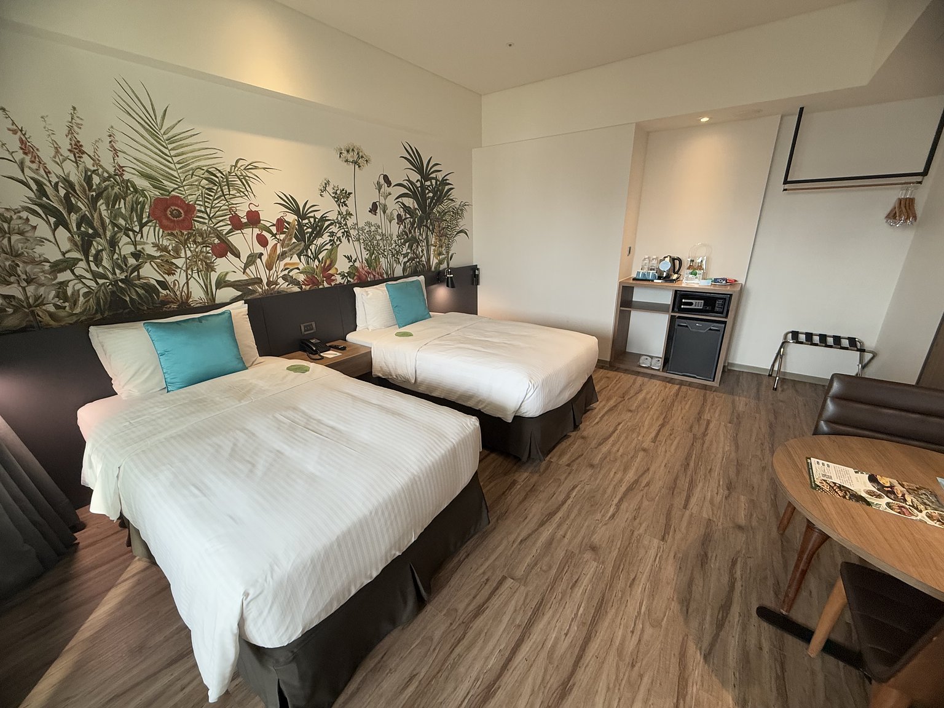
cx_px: 472
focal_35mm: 14
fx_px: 382
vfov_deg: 85.7
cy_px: 354
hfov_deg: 102.1
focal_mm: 2.22
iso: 200
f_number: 2.2
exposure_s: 1/99
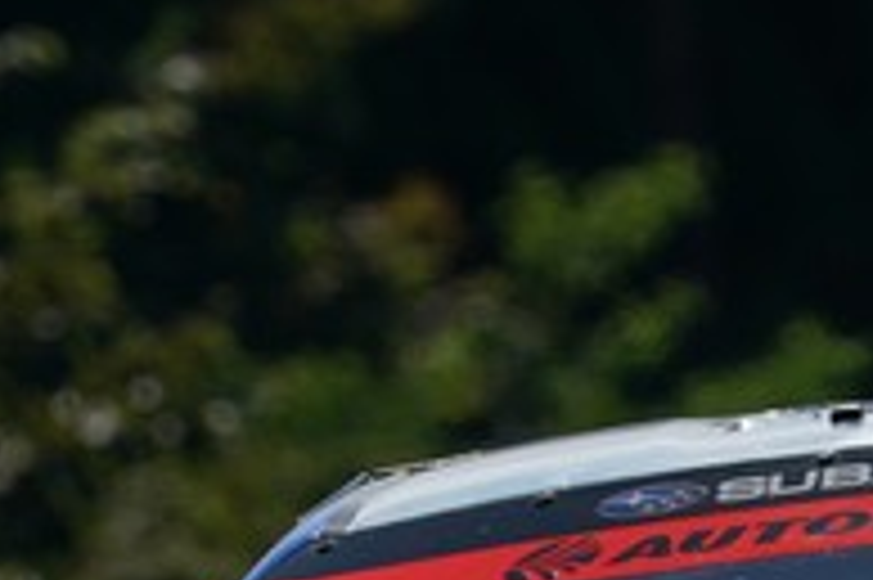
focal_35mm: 2121
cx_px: 810
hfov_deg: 1.0
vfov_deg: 0.6
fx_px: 51389
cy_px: 778
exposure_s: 1/1000
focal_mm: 571
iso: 200
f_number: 10
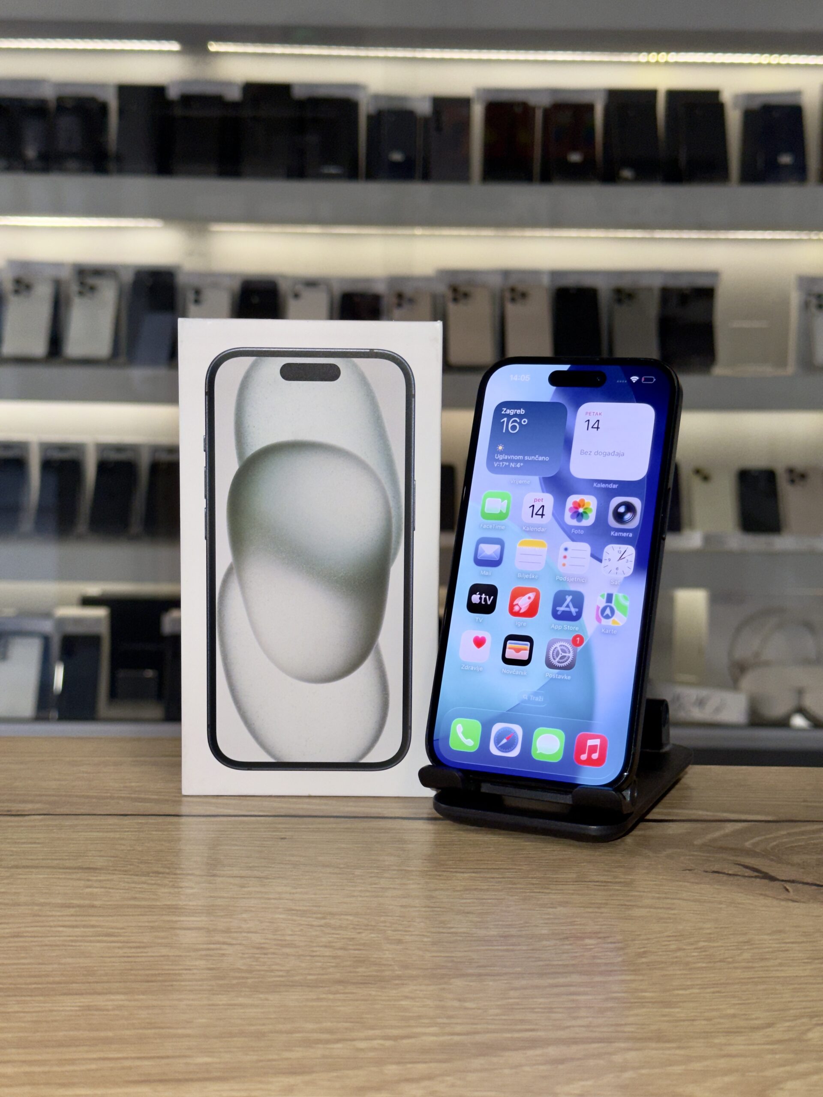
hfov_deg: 30.3
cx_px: 412
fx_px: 1522
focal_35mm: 48
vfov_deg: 39.7
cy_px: 548
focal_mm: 6.76
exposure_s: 1/227
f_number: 1.78
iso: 50
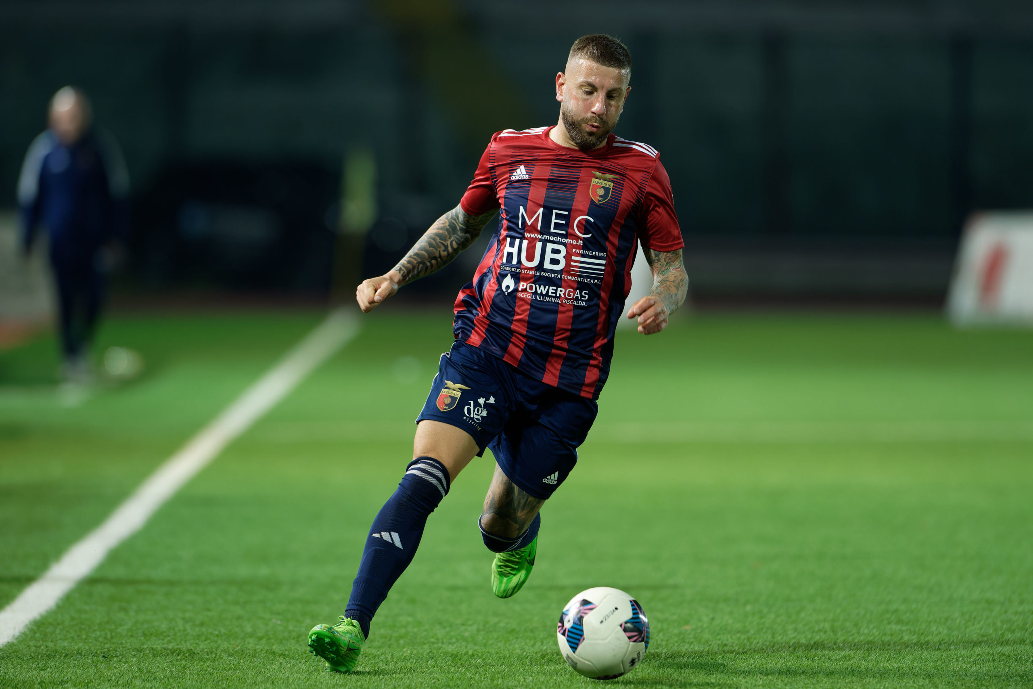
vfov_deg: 3.4
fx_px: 11478
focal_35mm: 400
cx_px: 516
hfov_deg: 5.2
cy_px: 344
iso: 2500
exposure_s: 1/1000
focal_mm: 400
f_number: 3.5
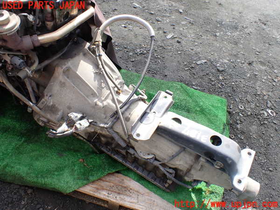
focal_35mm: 30
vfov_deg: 46.8
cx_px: 140
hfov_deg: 60.0
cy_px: 105
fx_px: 243
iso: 100
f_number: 3.2
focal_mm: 5.4
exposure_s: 1/200
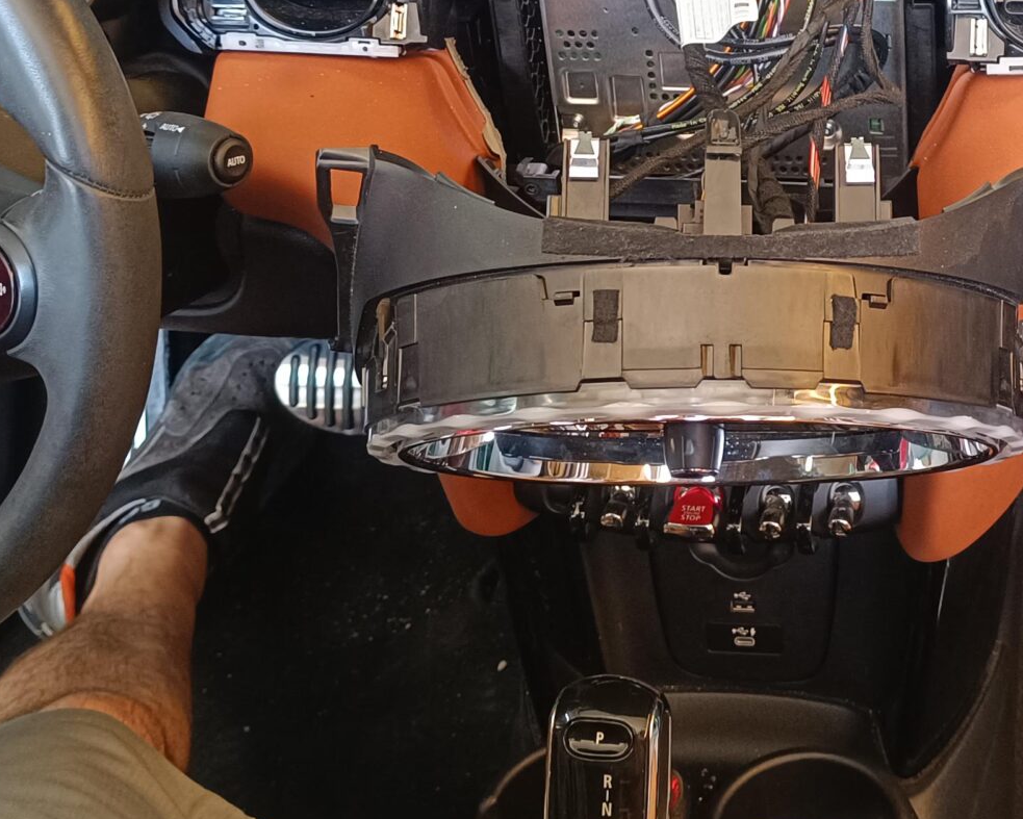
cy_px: 98
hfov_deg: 30.2
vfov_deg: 24.4
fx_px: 1847
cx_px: 823
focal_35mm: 61
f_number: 1.88
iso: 599
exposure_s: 1/50.1
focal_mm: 5.59
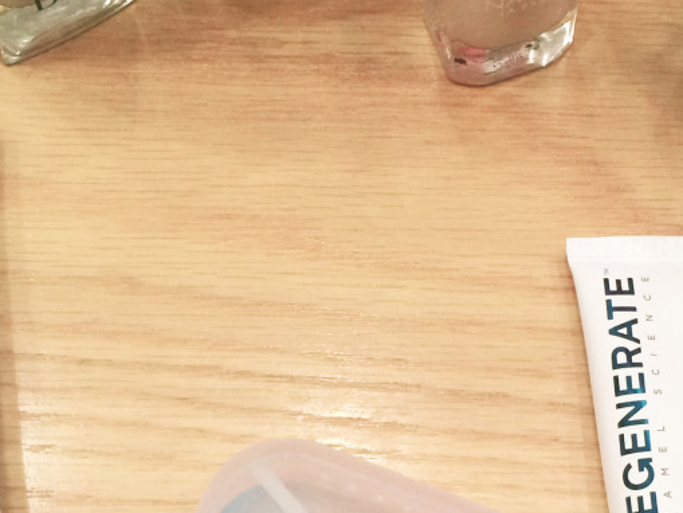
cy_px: 384
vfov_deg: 17.9
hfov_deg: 23.8
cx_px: 433
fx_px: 1618
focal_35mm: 82
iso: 160
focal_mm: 4.15
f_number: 2.2
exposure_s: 1/33
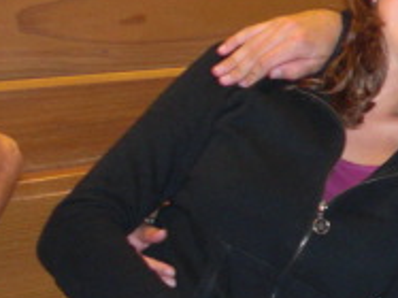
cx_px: 653
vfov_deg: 12.0
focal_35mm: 123
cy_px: 36
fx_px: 1413
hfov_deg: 14.6
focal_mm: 6.3
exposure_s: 1/60
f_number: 2.8
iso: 200
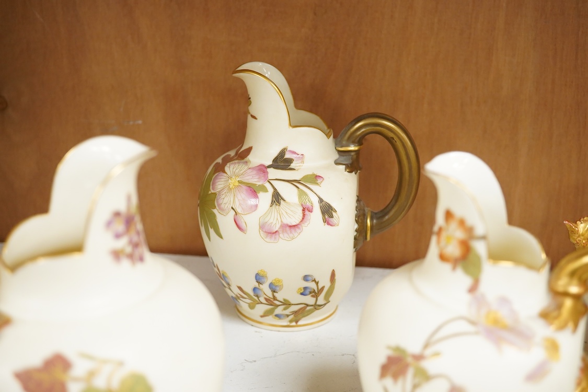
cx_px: 294
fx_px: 735
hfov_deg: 43.6
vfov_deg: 29.9
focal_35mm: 45
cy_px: 196
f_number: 7.1
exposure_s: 1/160
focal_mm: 30
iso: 2500
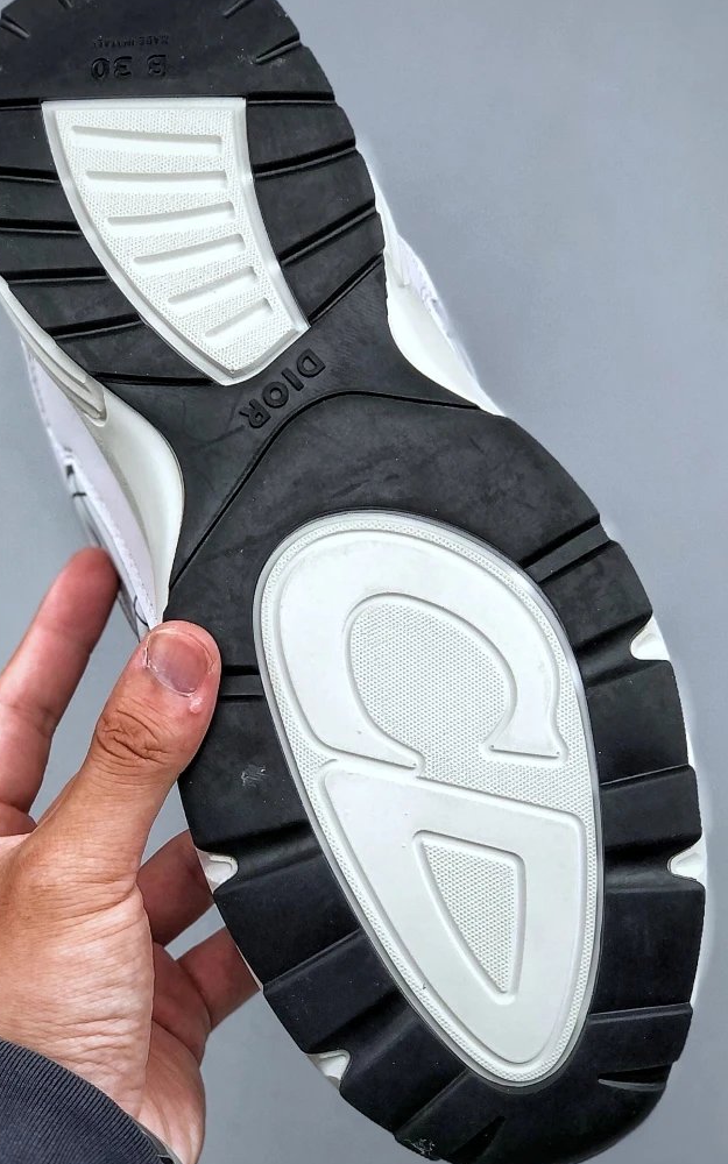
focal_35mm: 87
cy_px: 567
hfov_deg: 15.0
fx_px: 2762
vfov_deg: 23.8
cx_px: 313
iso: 40
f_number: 2.8
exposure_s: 1/100
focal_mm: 6.6
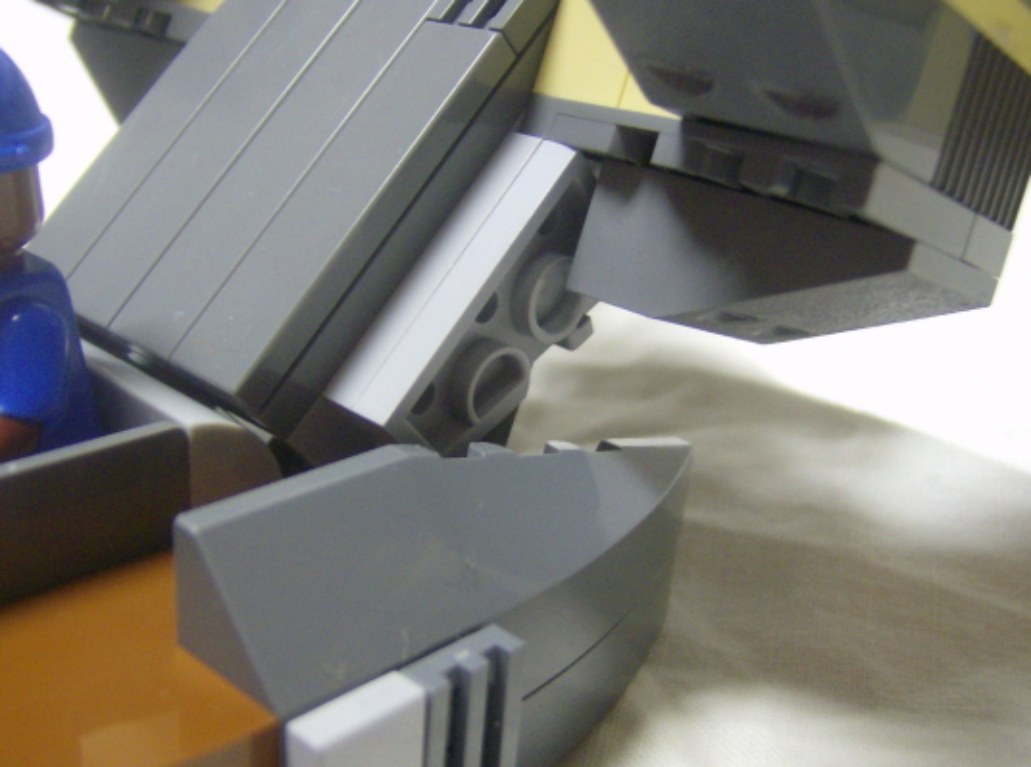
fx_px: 1277
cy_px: 347
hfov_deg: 43.9
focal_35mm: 43
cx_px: 444
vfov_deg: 33.4
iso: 200
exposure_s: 1/7.26
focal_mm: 6
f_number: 2.8
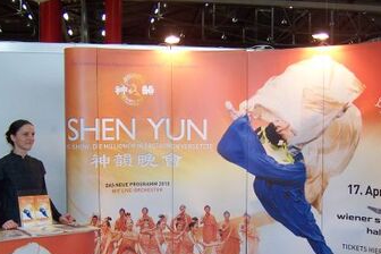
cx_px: 160
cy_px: 175
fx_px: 540
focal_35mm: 51
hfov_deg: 38.8
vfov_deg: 26.3
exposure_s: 1/30
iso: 140
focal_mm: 5.5
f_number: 2.8
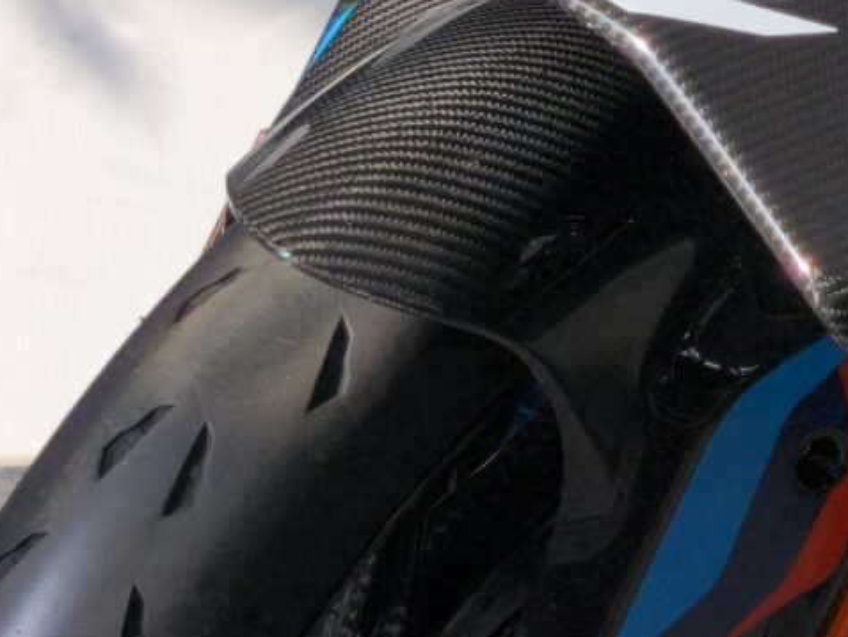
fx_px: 6052
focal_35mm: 247
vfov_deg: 6.0
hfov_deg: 7.8
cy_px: -91
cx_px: 1481
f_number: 1.6
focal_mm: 6.57
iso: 50
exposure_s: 1/1302
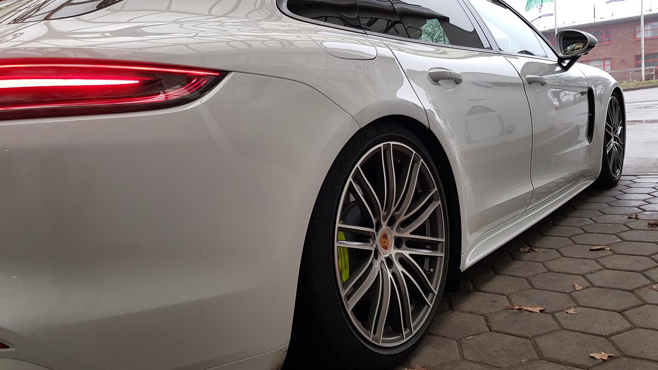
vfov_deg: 40.2
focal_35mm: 29
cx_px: 328
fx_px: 506
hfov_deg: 66.1
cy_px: 199
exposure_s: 1/50
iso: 100
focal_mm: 4.2
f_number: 1.7
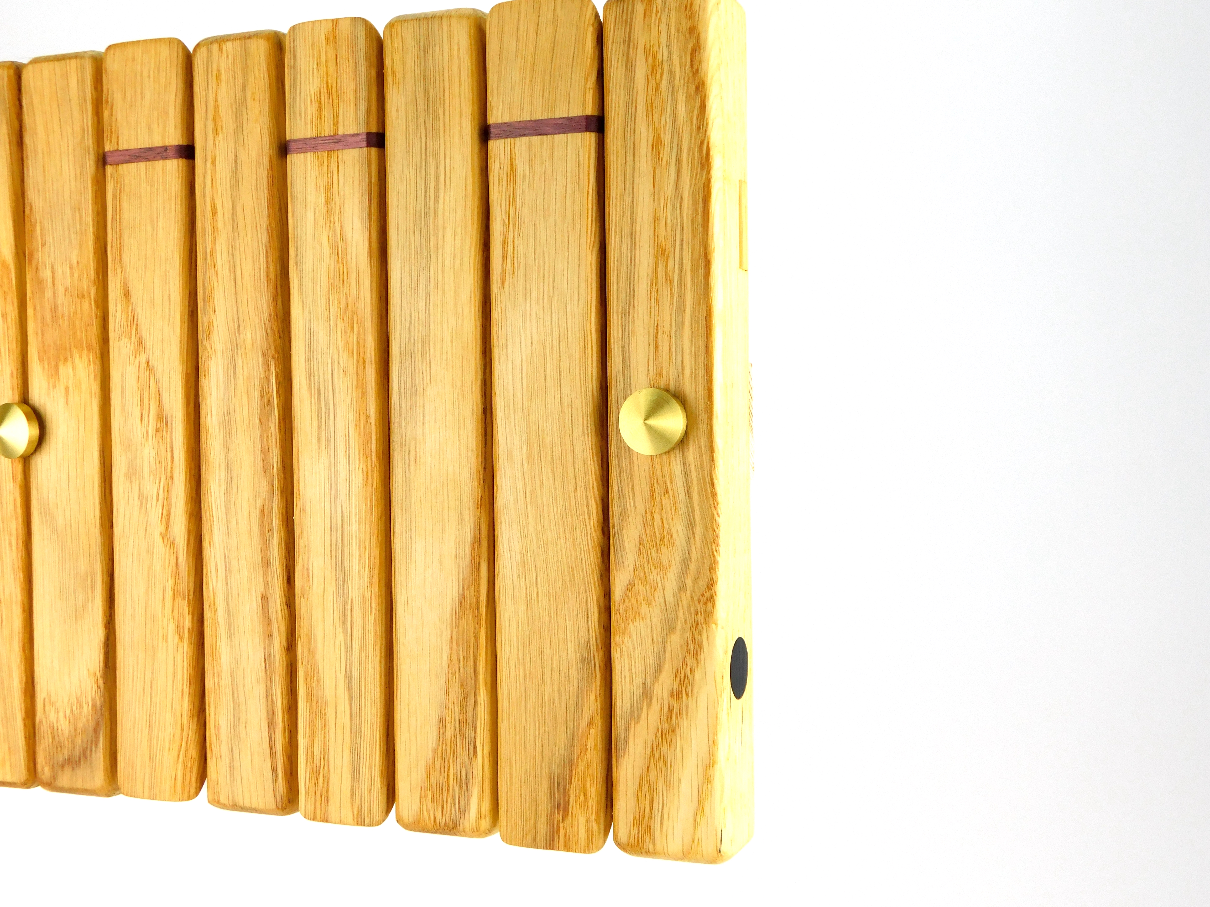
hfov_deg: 42.1
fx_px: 1573
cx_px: 605
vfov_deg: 32.2
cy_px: 454
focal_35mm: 45
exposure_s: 1/400
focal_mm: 8
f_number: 3.7
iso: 125
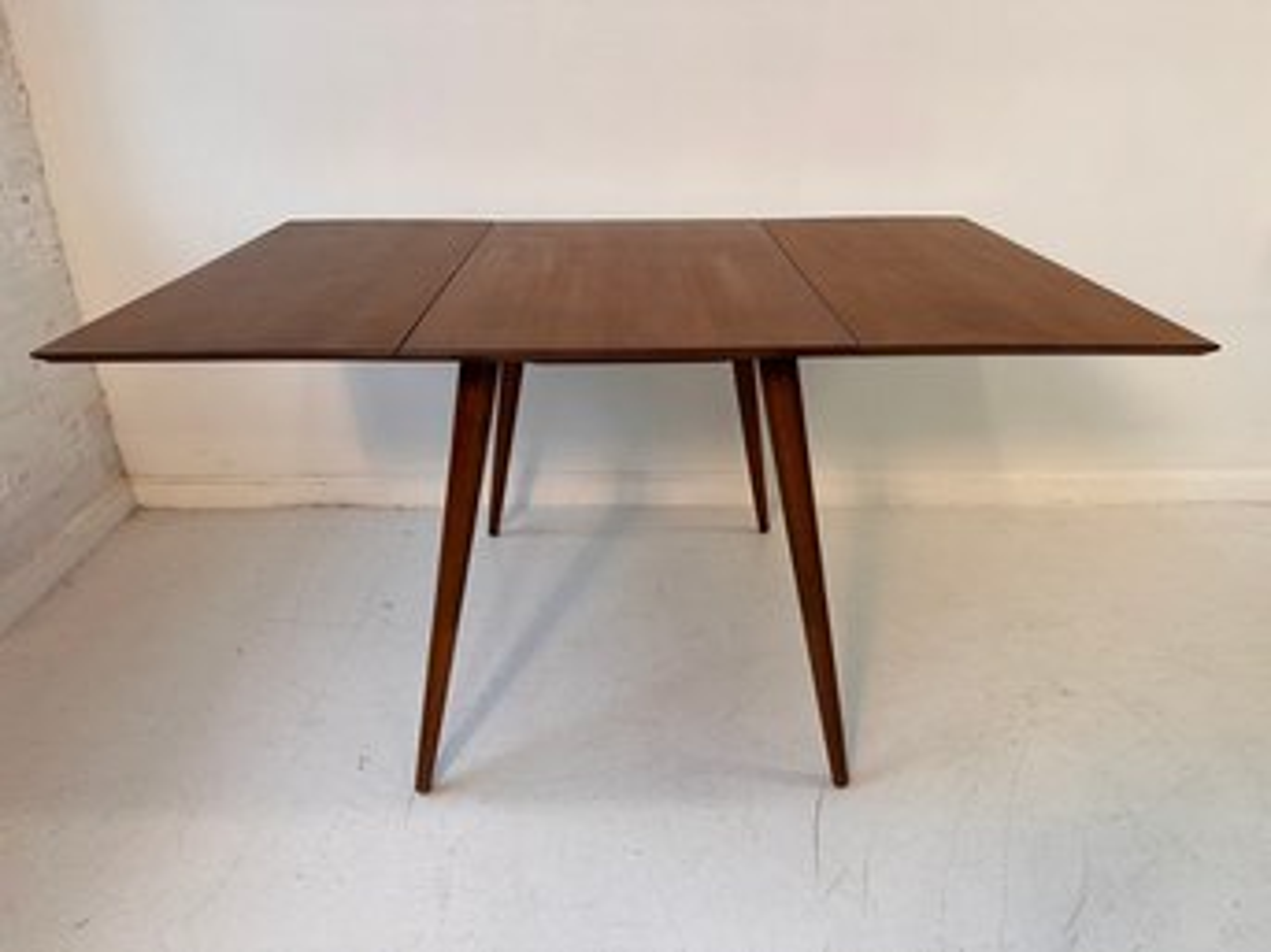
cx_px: 636
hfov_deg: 71.6
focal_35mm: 24
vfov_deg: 56.8
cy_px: 476
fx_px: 881
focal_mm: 6.86
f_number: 1.78
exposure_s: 1/120
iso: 160
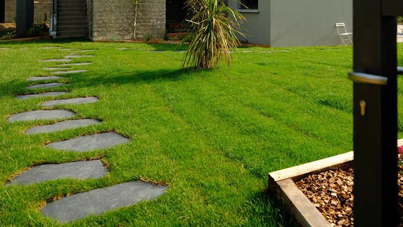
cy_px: -1
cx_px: 284
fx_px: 363
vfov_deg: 31.9
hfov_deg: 56.1
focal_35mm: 34
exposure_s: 1/400
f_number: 4
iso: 100
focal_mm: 23
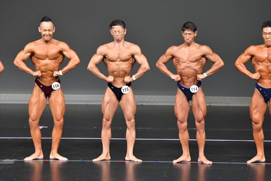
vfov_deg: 4.4
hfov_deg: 6.5
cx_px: 136
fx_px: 2370
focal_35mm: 315
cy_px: 90
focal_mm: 210
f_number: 5.6
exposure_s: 1/400
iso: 5000
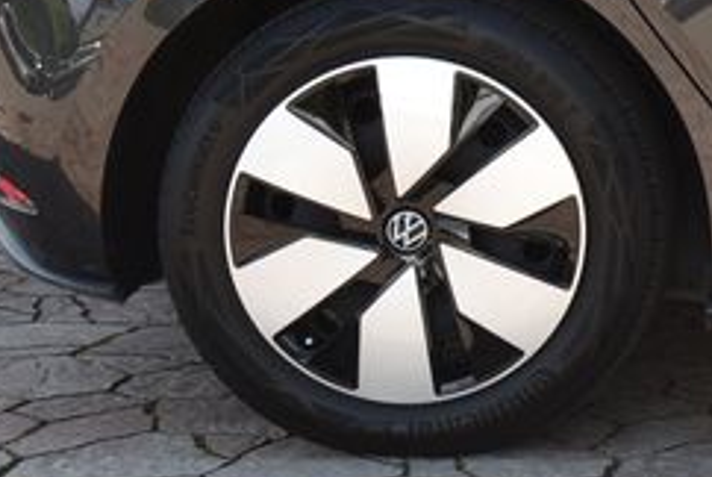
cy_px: -26
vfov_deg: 7.4
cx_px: 1348
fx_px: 3683
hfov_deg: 10.3
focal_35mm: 186
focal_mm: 44
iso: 500
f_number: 8
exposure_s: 1/250
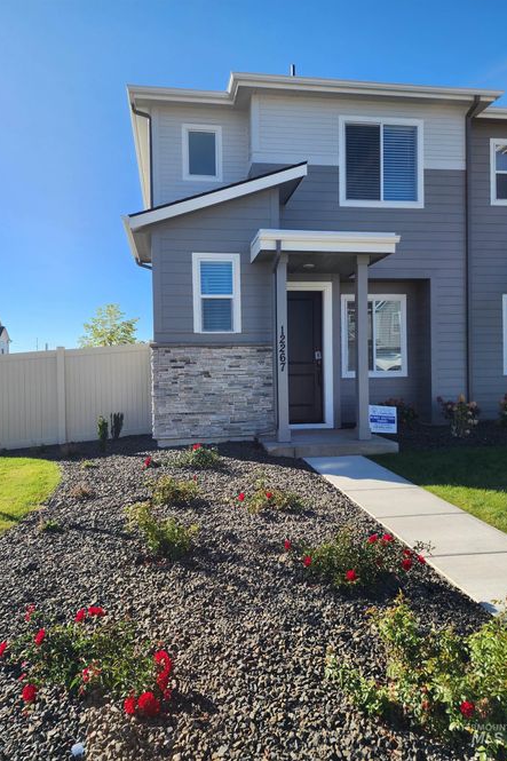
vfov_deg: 73.8
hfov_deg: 53.1
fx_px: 507
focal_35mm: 24
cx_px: 241
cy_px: 380
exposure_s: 1/761
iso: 12
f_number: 1.8
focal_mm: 6.4
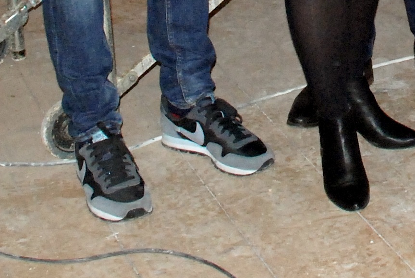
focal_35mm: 121
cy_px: -304
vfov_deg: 10.3
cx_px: 469
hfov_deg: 16.4
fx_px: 1396
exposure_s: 1/60
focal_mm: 18
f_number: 5
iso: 1000
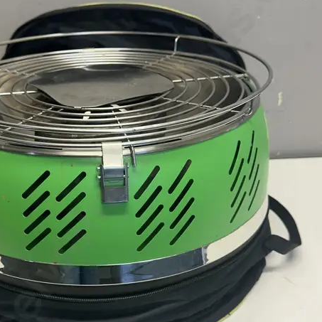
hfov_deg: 35.1
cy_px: 191
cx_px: 112
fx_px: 505
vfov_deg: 35.2
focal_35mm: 48
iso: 125
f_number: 1.78
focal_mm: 6.86
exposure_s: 1/100
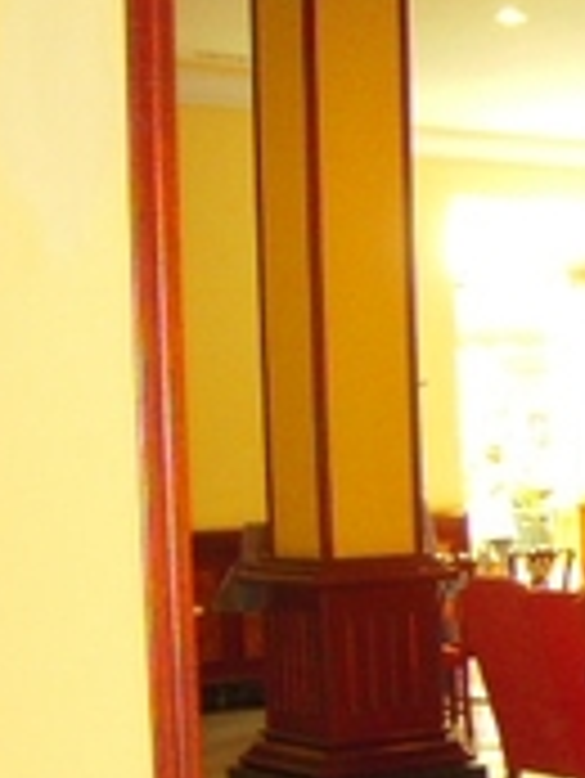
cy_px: 585
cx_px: 1246
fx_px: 2183
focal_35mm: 97
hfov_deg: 12.9
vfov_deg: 20.1
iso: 400
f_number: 2.7
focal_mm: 5
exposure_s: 1/25
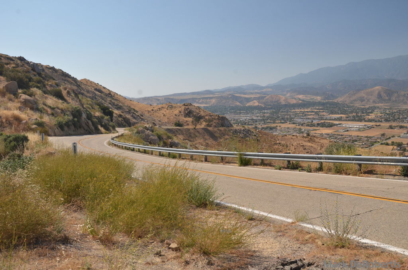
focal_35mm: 33
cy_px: 135
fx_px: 373
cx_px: 204
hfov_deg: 57.3
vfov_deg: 39.8
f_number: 10
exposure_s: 1/400
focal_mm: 22
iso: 640
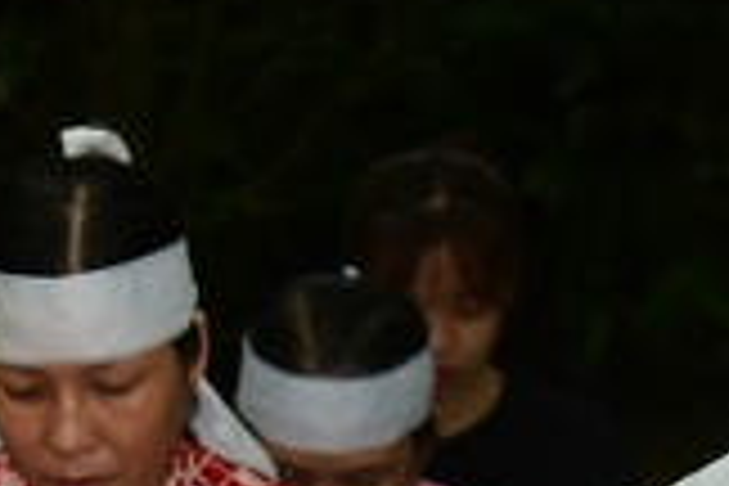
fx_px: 5285
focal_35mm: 261
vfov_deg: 5.2
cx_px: -220
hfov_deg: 7.8
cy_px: 765
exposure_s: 1/50
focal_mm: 65
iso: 1000
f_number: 5
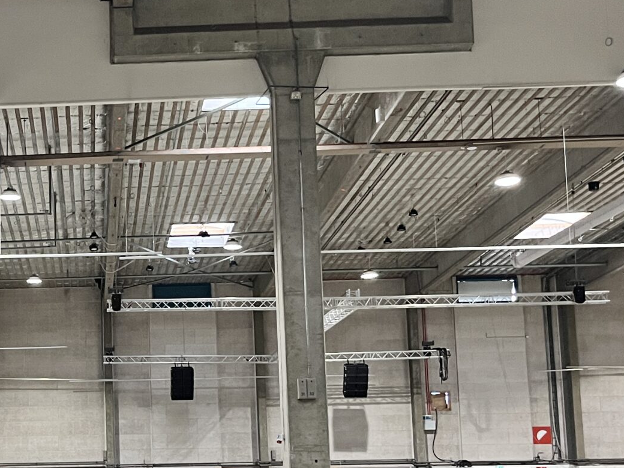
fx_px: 1154
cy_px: 357
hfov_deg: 28.8
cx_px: 37
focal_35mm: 64
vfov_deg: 22.7
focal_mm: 5.1
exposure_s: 1/60
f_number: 1.6
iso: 200
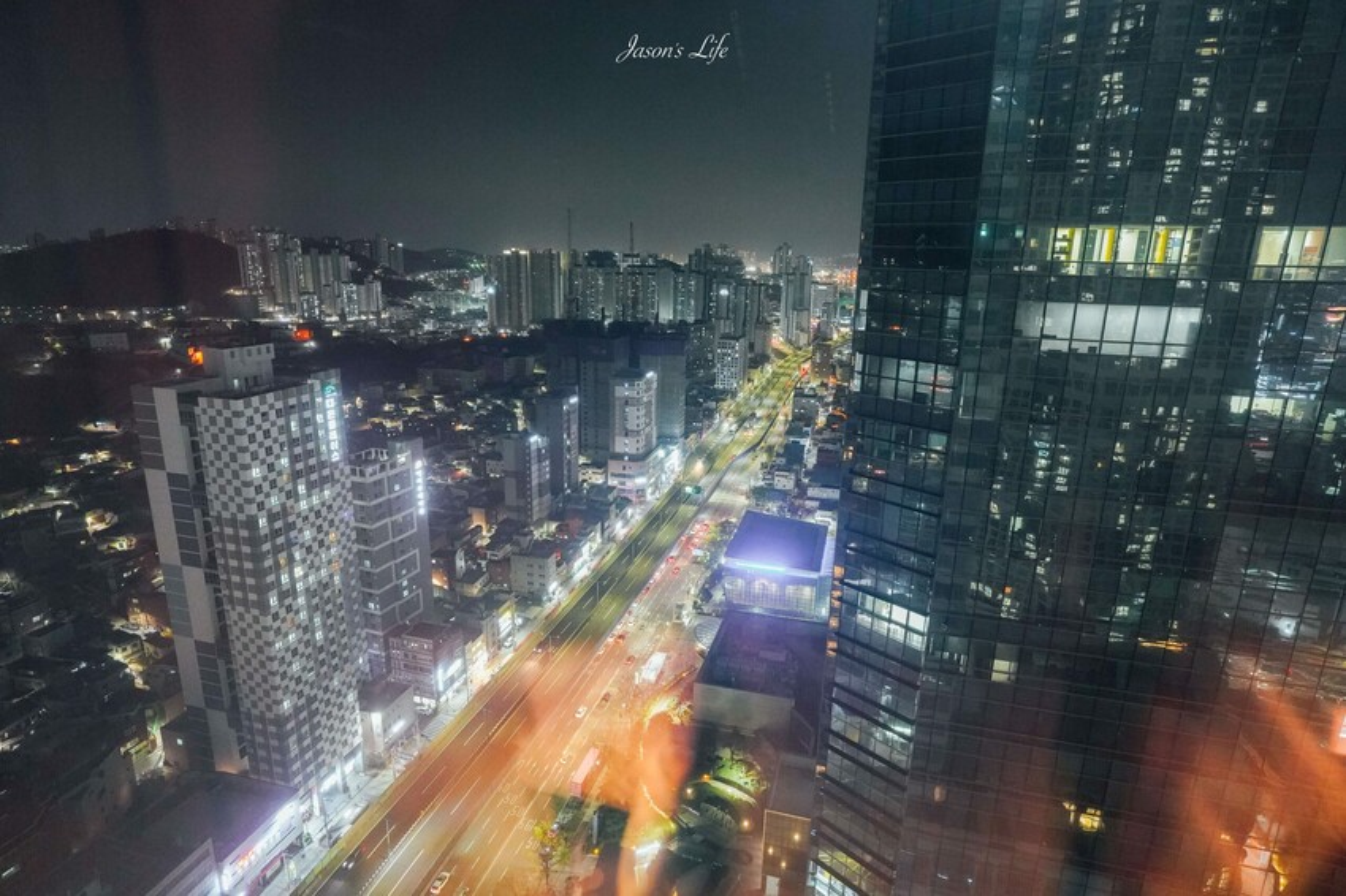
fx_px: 747
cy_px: 448
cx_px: 673
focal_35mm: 20
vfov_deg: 61.9
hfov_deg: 84.0
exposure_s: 1/30
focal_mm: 20
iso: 6400
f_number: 2.8
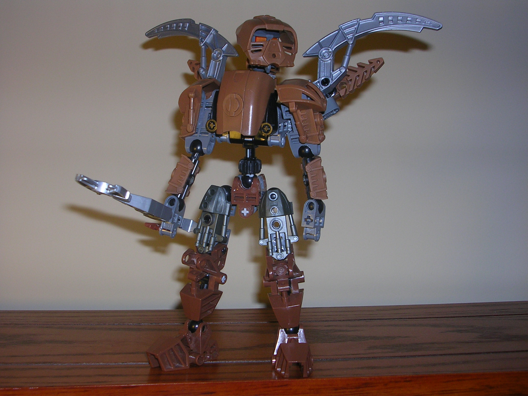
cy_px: 198
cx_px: 264
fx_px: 702
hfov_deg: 41.2
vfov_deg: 31.5
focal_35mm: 46
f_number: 3
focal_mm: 7.1
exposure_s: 1/60.1
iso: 50
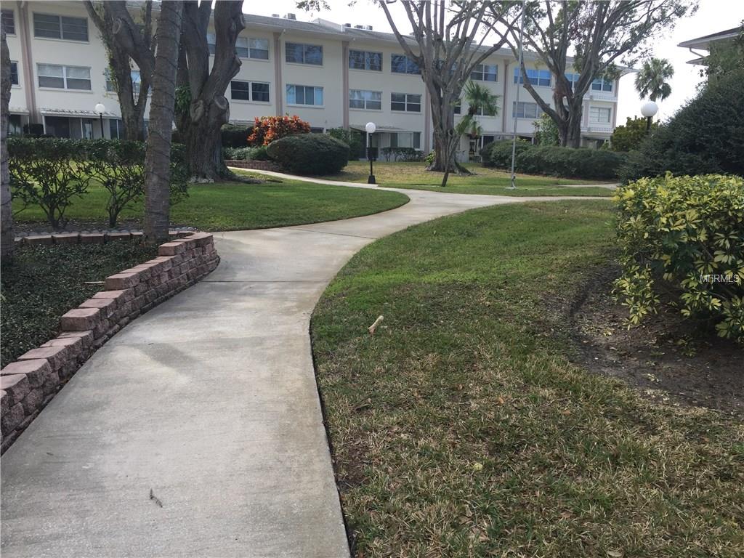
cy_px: 279
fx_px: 623
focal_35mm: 29
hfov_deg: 61.7
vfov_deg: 48.2
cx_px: 372
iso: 32
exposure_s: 1/471
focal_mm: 4.15
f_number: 2.2
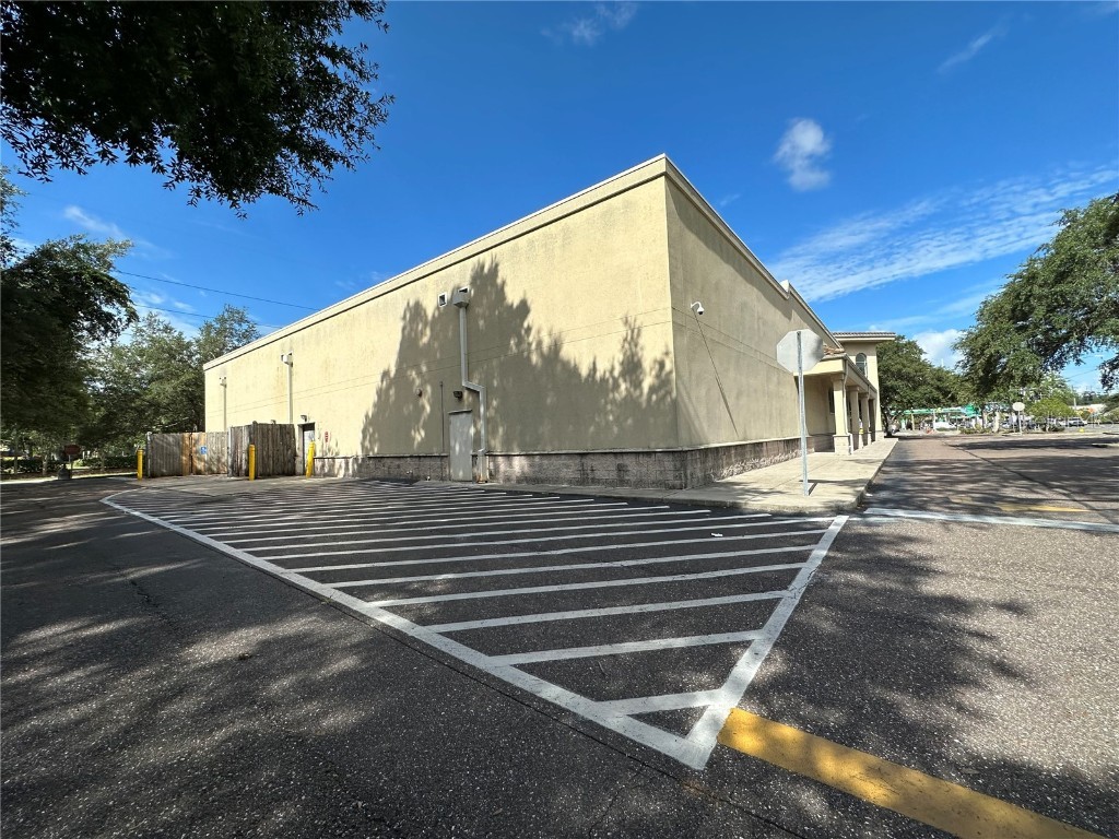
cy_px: 420
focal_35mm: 14
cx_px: 560
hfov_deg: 102.1
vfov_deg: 85.7
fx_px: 453
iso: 50
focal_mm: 2.22
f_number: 2.2
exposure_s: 1/2304
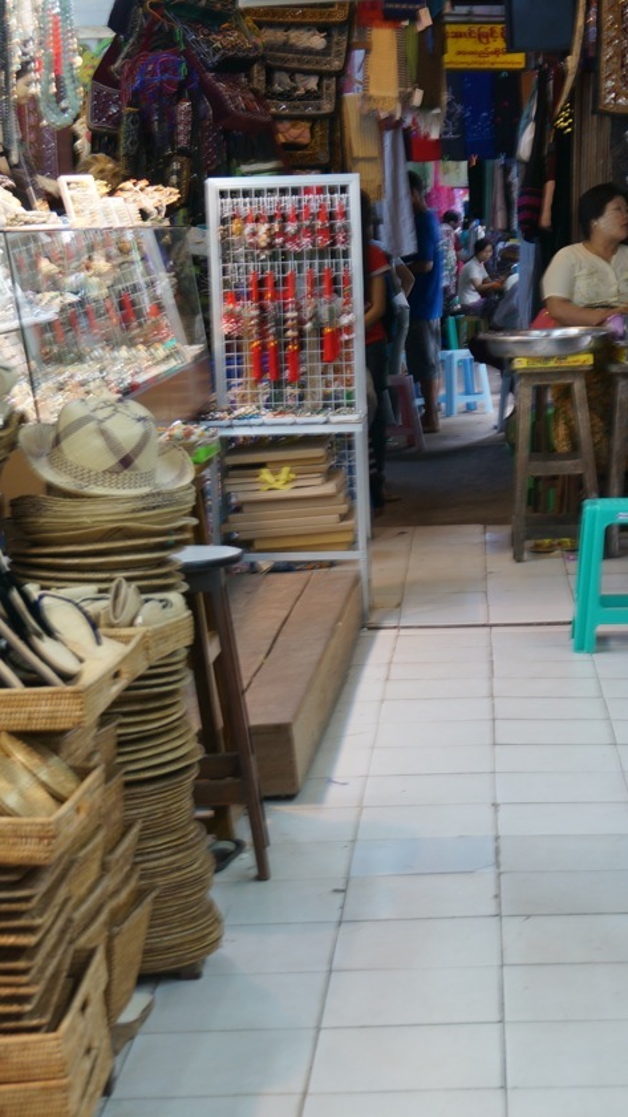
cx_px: 357
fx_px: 2333
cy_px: 557
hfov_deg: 15.3
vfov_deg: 26.9
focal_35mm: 79
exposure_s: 1/13
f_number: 5
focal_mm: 33
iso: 200
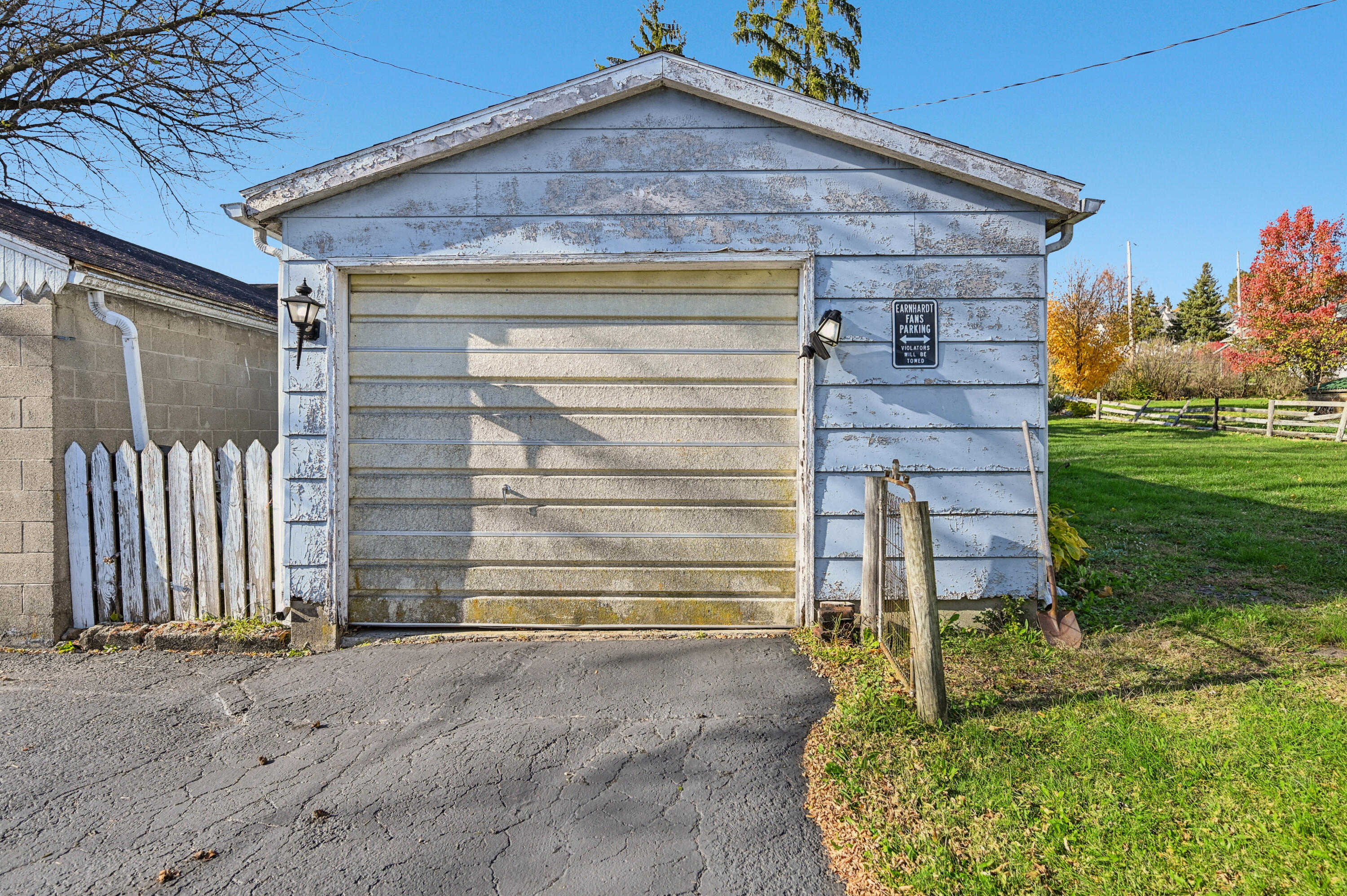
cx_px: 674
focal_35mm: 20
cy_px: 448
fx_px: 767
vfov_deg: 60.6
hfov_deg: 82.6
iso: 400
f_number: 4
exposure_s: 1/1000
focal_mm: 20.5
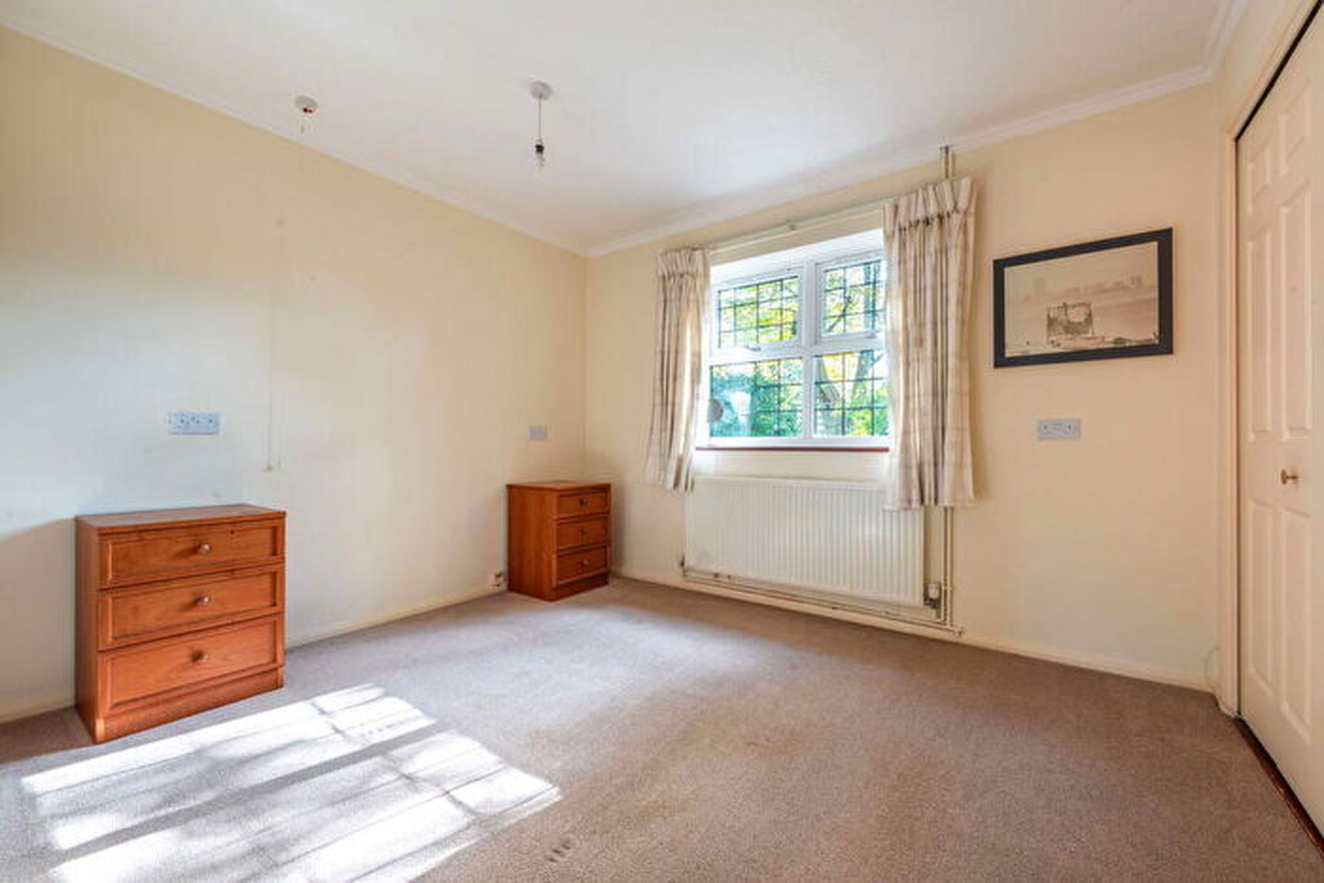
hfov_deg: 100.4
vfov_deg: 77.4
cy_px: 442
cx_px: 662
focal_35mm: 15
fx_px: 552
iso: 100
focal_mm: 15
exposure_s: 1/4
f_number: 13
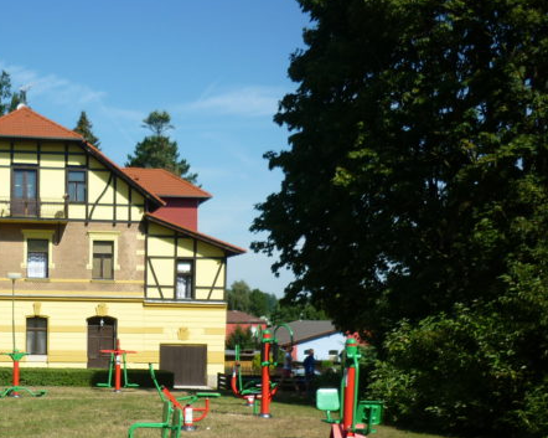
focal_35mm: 56
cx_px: 102
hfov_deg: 32.6
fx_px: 908
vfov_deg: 26.7
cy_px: 340
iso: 80
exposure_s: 1/200
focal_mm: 5.5
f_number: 8
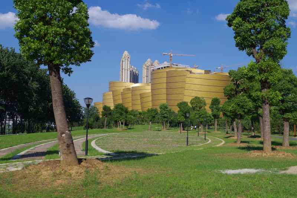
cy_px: 99
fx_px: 346
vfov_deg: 31.9
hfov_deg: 46.4
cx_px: 148
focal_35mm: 42
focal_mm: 28.13
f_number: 11
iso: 100
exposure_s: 1/160
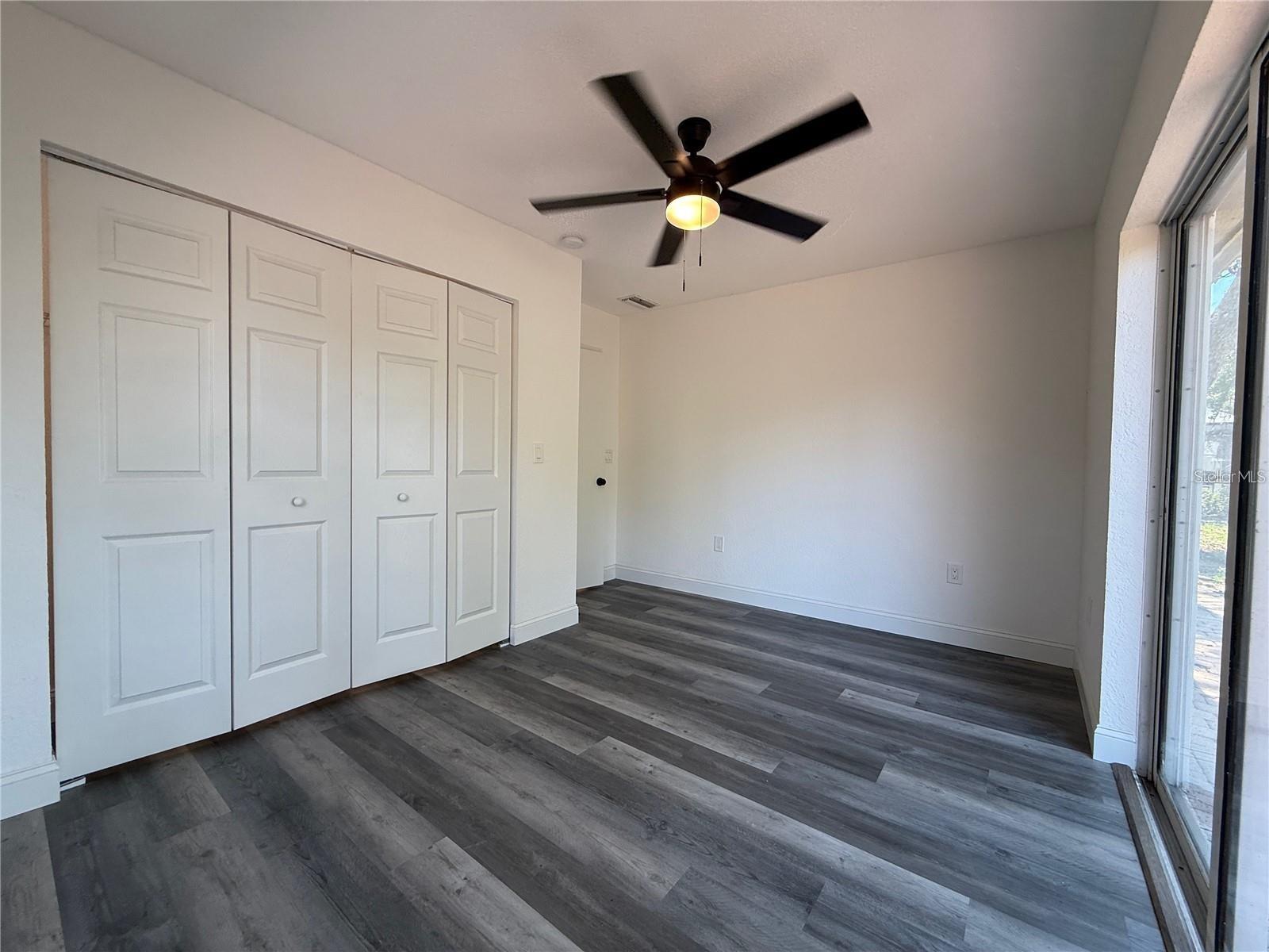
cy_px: 476
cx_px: 634
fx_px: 513
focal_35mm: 14
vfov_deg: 85.7
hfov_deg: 102.1
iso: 80
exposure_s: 1/120
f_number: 2.2
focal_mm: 2.22
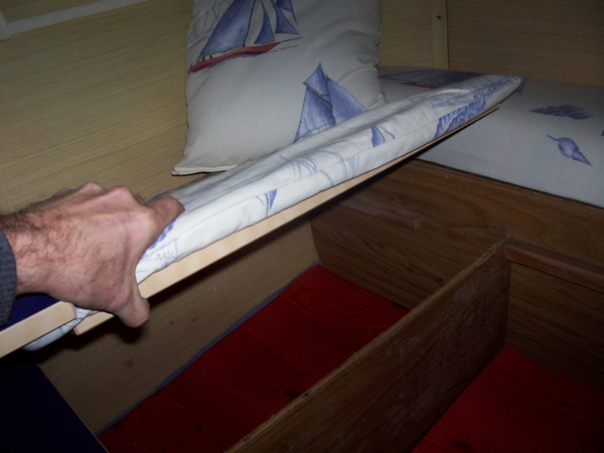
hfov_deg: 54.0
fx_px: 593
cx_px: 302
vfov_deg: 41.8
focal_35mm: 34
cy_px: 226
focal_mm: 5.6
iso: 140
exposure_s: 1/112
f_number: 2.7
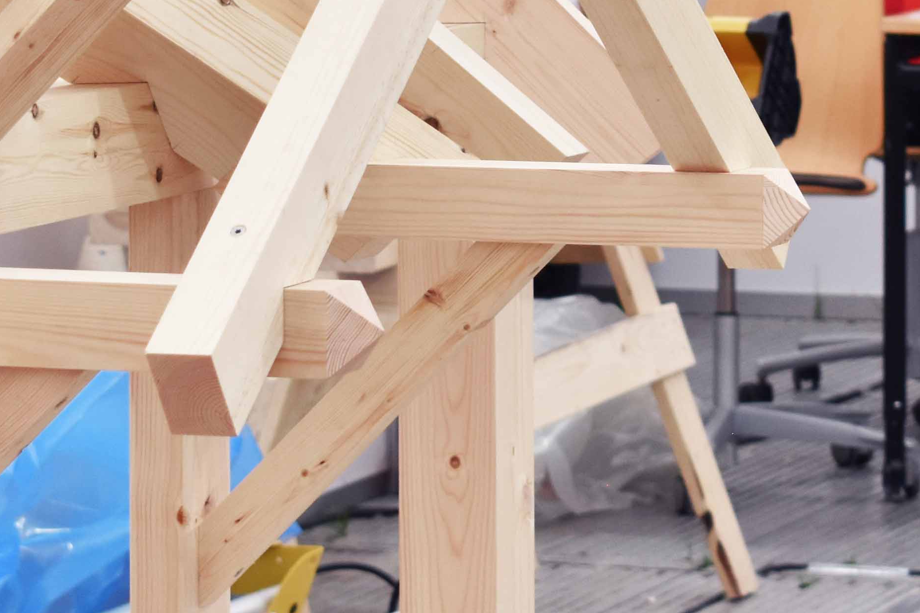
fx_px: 6786
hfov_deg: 7.7
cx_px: 681
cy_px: -74
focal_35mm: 266
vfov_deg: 5.2
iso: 400
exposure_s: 1/160
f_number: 6.3
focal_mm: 55
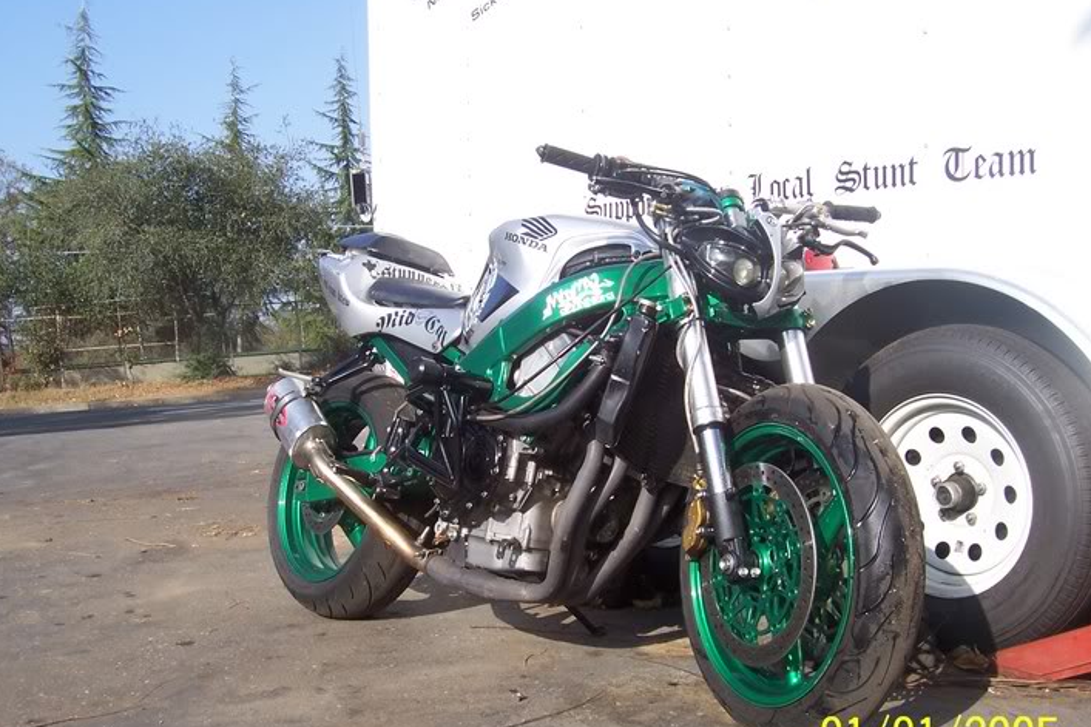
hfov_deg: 48.4
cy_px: 395
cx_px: 509
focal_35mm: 40
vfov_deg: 33.4
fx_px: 1212
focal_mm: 5.6
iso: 80
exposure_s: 1/350
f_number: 5.6
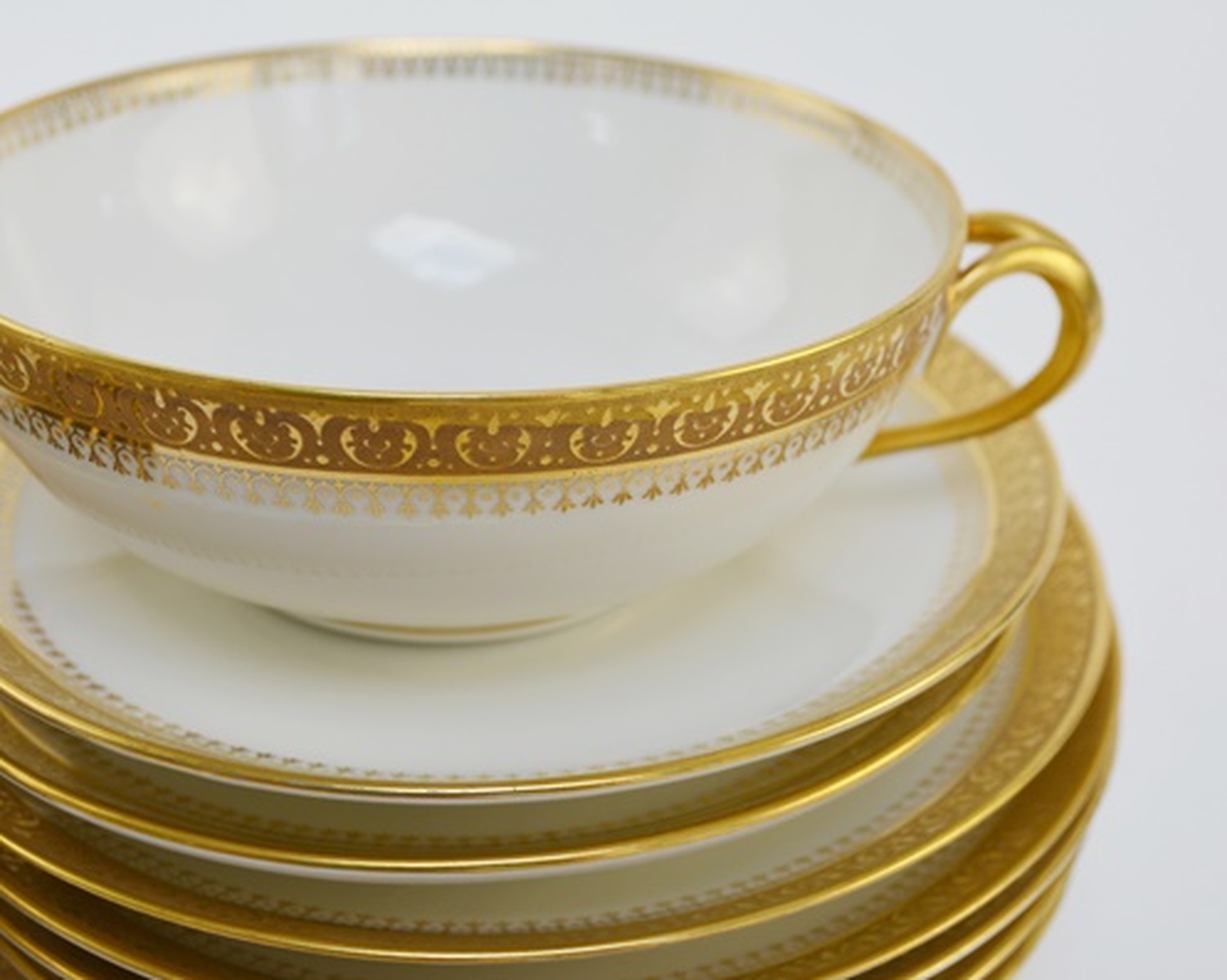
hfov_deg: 36.7
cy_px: 489
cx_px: 597
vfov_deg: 29.7
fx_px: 1851
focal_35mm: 51
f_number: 6.3
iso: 200
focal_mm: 30
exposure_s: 1/160
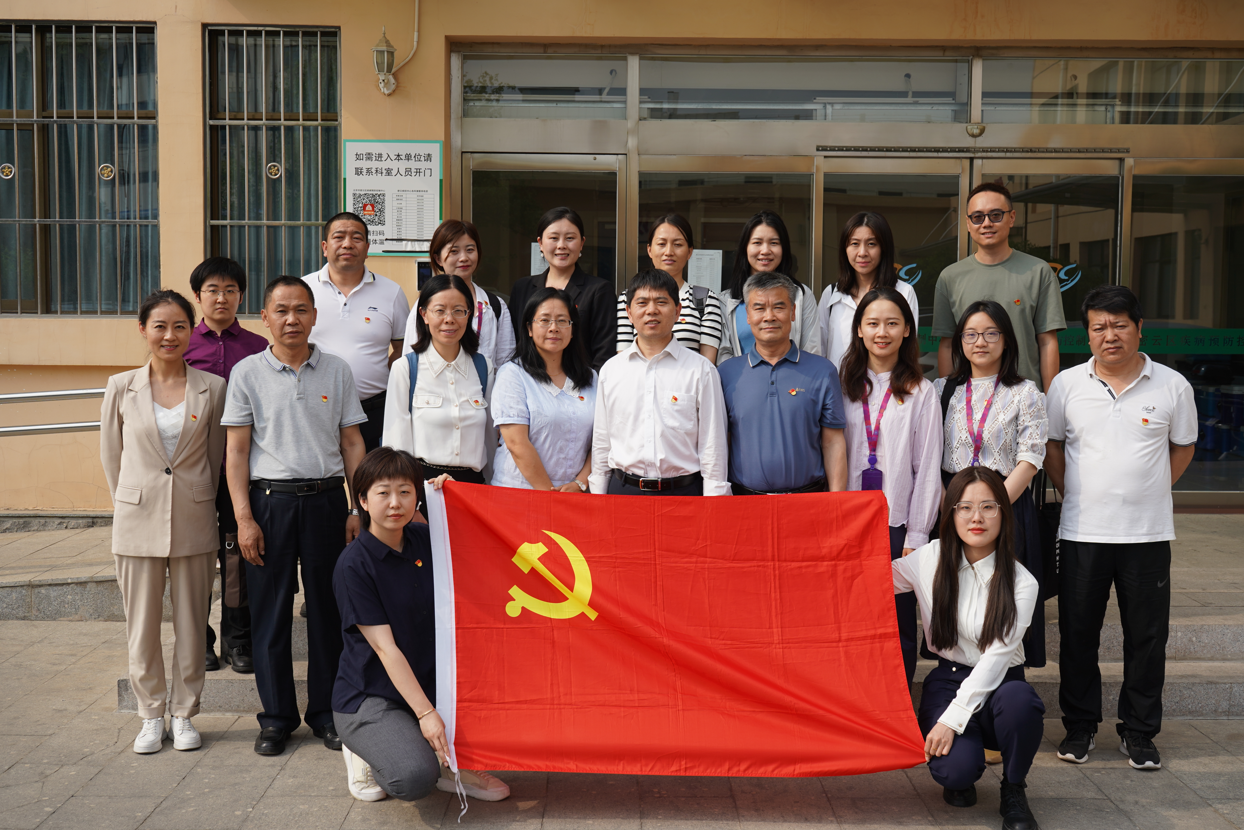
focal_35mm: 39
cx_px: 622
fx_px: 1348
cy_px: 415
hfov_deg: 49.6
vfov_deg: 34.2
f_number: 8
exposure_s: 1/160
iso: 100
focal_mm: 39
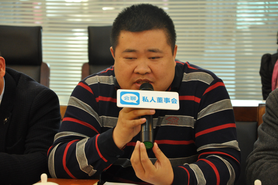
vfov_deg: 10.1
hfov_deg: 15.2
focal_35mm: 135
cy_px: 92
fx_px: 1041
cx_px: 139
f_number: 5.6
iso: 1400
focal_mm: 90
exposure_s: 1/50
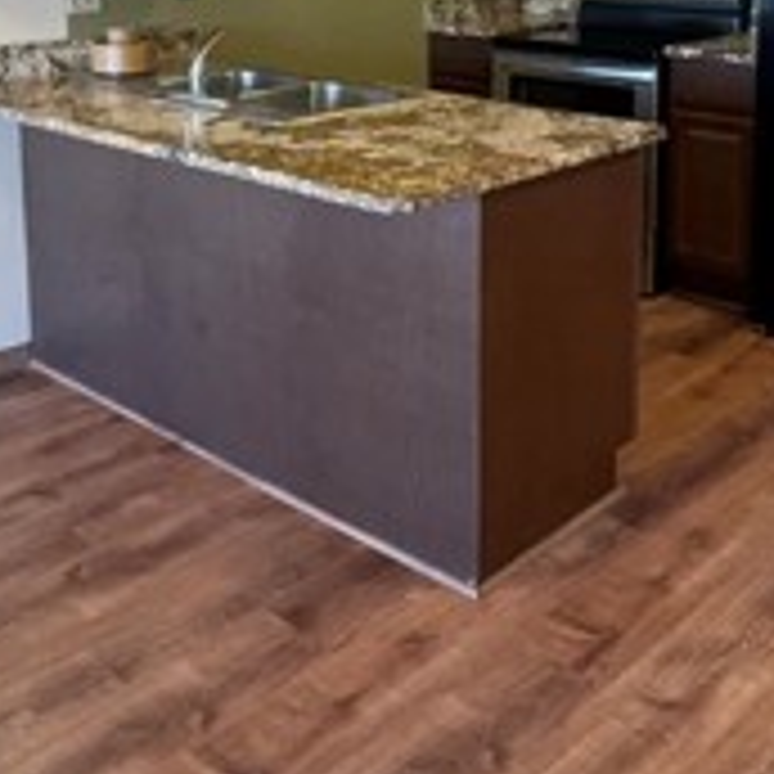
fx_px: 1164
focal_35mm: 46
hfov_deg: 36.7
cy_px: 76
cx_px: 441
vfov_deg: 34.7
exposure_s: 1/60
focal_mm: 2.22
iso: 320
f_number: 2.2
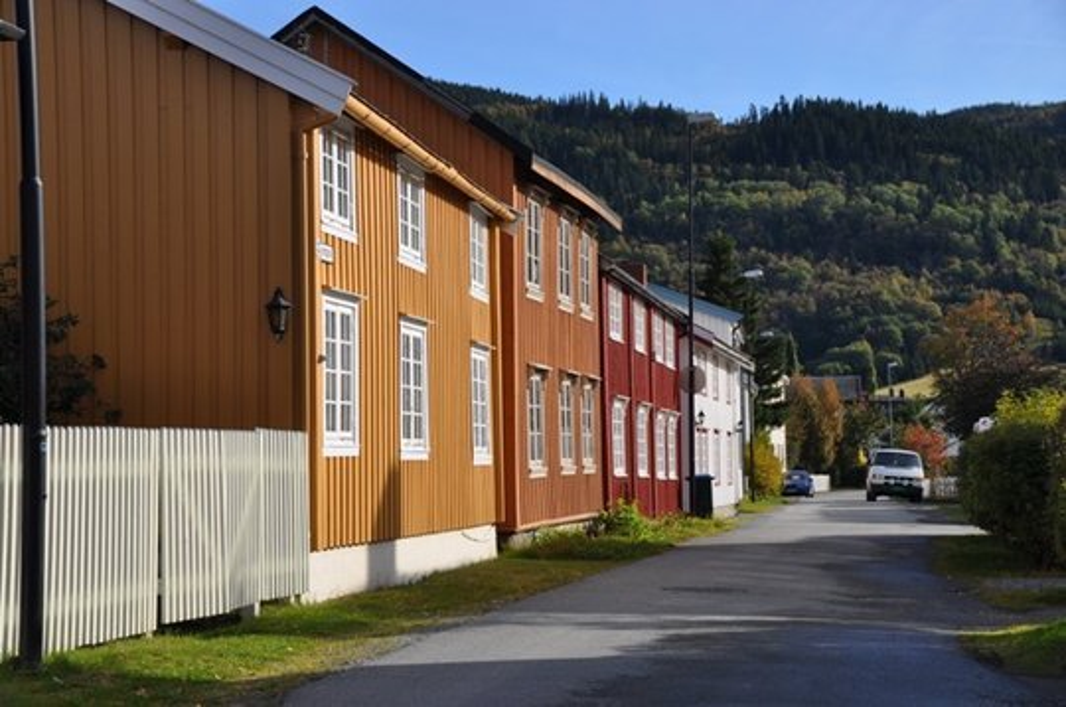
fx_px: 2439
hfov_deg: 24.7
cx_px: 533
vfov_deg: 16.5
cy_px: 354
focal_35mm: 82
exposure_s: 1/400
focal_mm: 55
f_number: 10
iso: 200
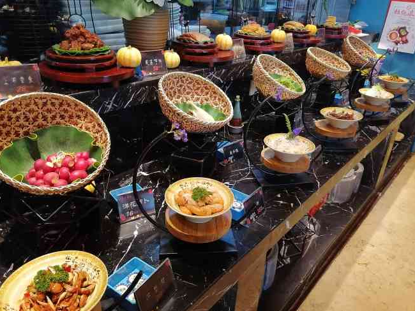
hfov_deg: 63.4
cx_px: 212
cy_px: 146
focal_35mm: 28
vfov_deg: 49.7
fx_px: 336
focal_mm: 5.3
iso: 800
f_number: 1.8
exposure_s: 1/120
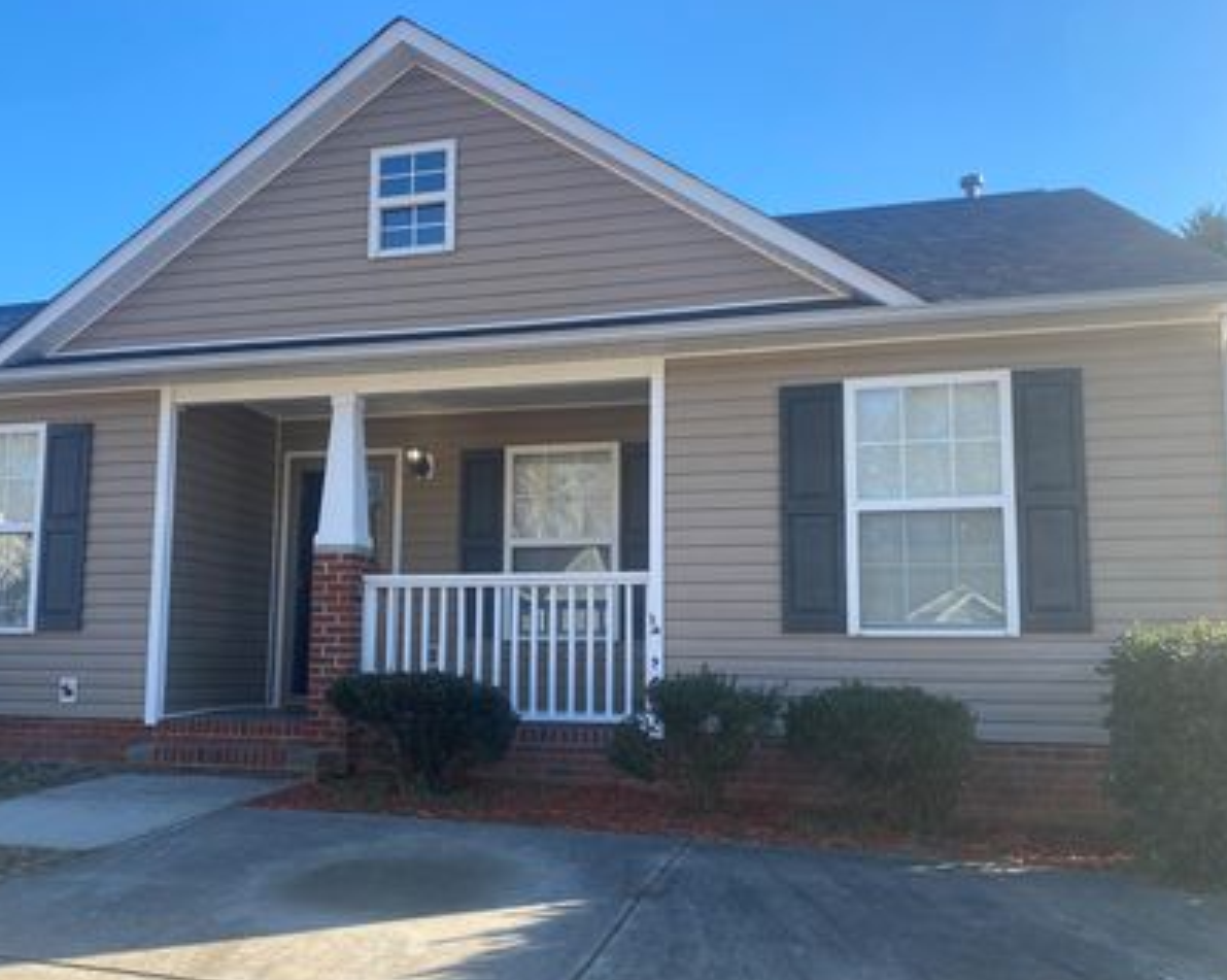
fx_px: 1161
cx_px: 547
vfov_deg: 45.7
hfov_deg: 55.6
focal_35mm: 32
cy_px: 549
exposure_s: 1/839
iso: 32
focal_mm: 4.25
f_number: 1.8
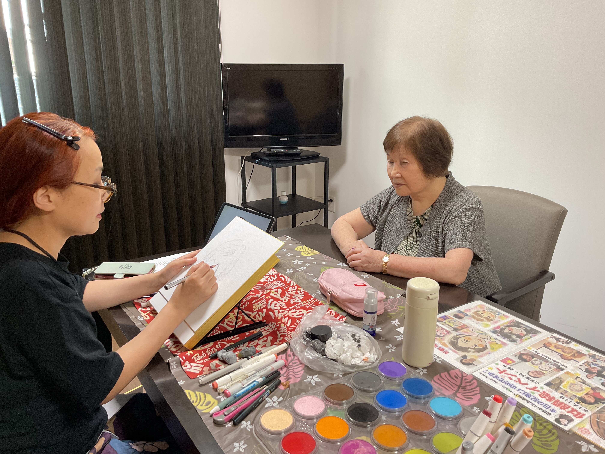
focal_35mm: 29
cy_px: 227
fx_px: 507
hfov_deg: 61.7
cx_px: 302
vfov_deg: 48.2
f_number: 1.8
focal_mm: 3
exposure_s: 1/60
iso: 100
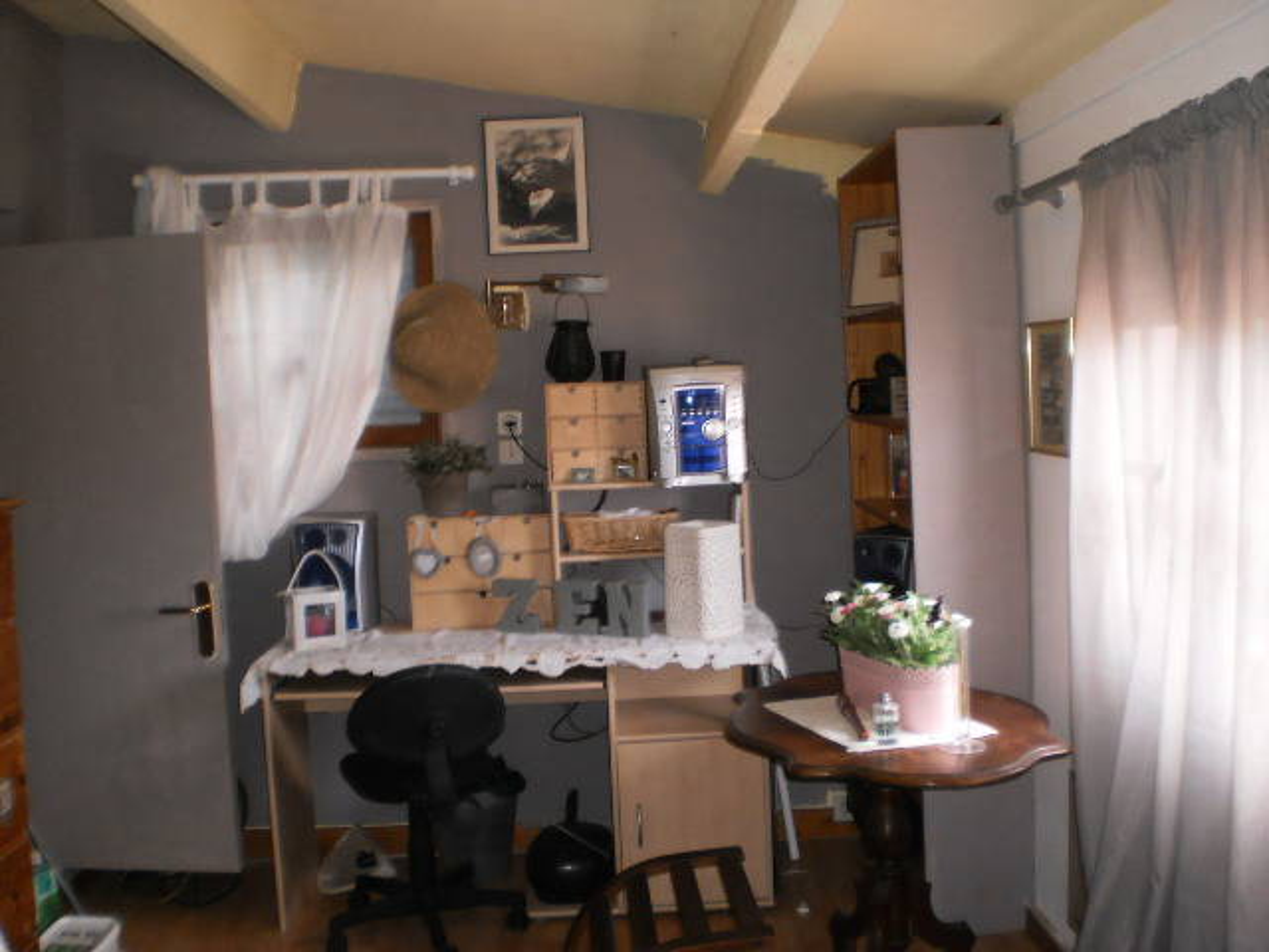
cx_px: 634
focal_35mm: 36
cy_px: 476
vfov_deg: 39.7
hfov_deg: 51.4
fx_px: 1320
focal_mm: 6.3
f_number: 3.1
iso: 200
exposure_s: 1/30
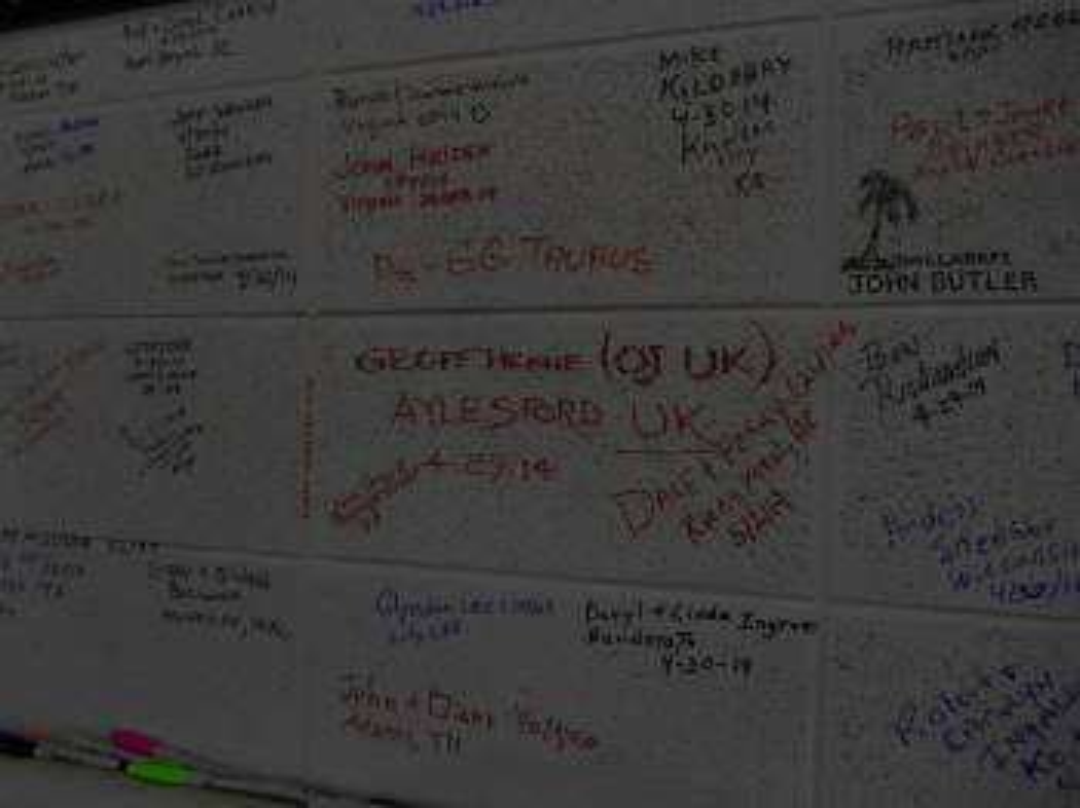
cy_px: 404
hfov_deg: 67.3
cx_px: 540
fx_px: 811
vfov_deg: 53.0
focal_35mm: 26
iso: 80
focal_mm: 4.7
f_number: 3.4
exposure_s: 1/30
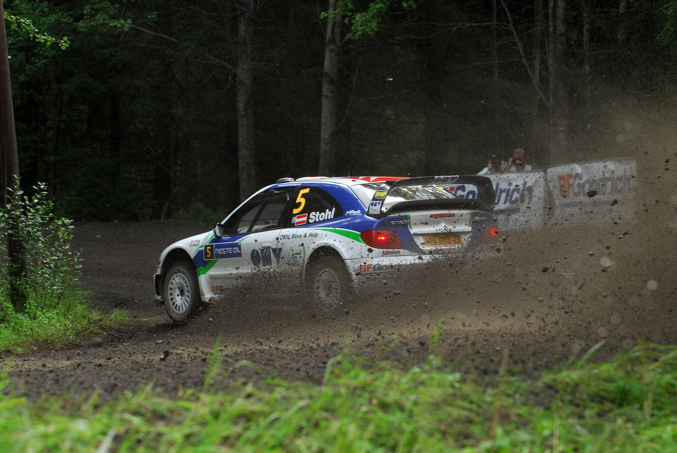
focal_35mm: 153
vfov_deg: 9.0
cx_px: 338
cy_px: 226
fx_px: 2881
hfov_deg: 13.4
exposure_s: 1/400
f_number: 4
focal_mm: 102
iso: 400
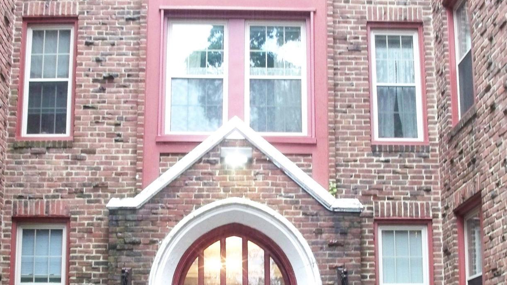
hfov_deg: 31.4
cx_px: 246
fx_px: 901
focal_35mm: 67
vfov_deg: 17.8
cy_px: 227
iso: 400
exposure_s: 1/30
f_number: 3.4
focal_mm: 7.9
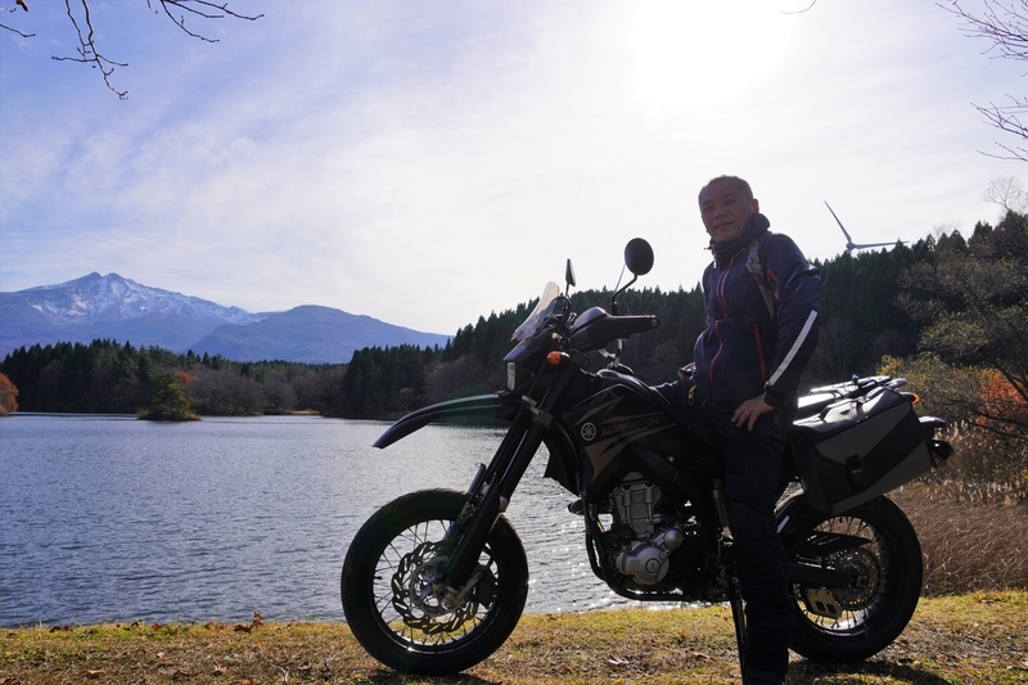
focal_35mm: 24
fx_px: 685
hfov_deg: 73.8
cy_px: 342
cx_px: 514
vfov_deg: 53.1
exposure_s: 1/500
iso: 100
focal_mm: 24
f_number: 8
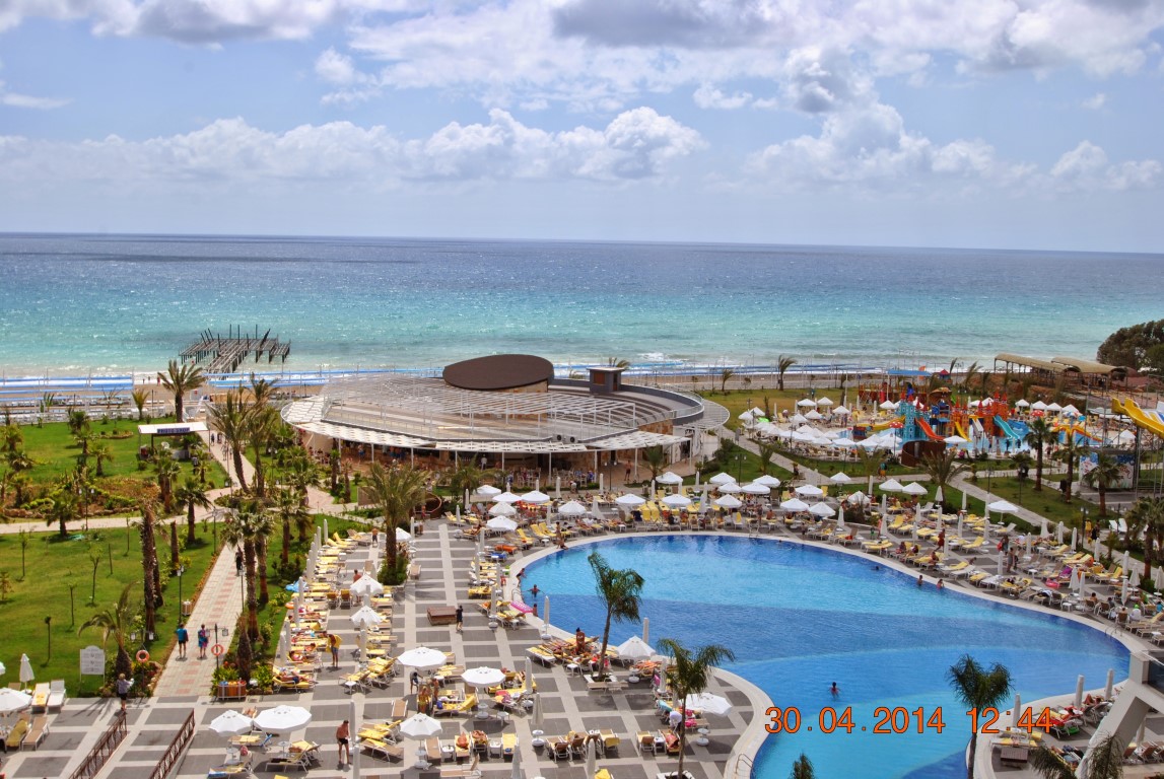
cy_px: 390
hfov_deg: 53.1
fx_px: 1165
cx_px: 582
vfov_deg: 37.0
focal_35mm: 36
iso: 100
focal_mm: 24
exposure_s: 1/320
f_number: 9
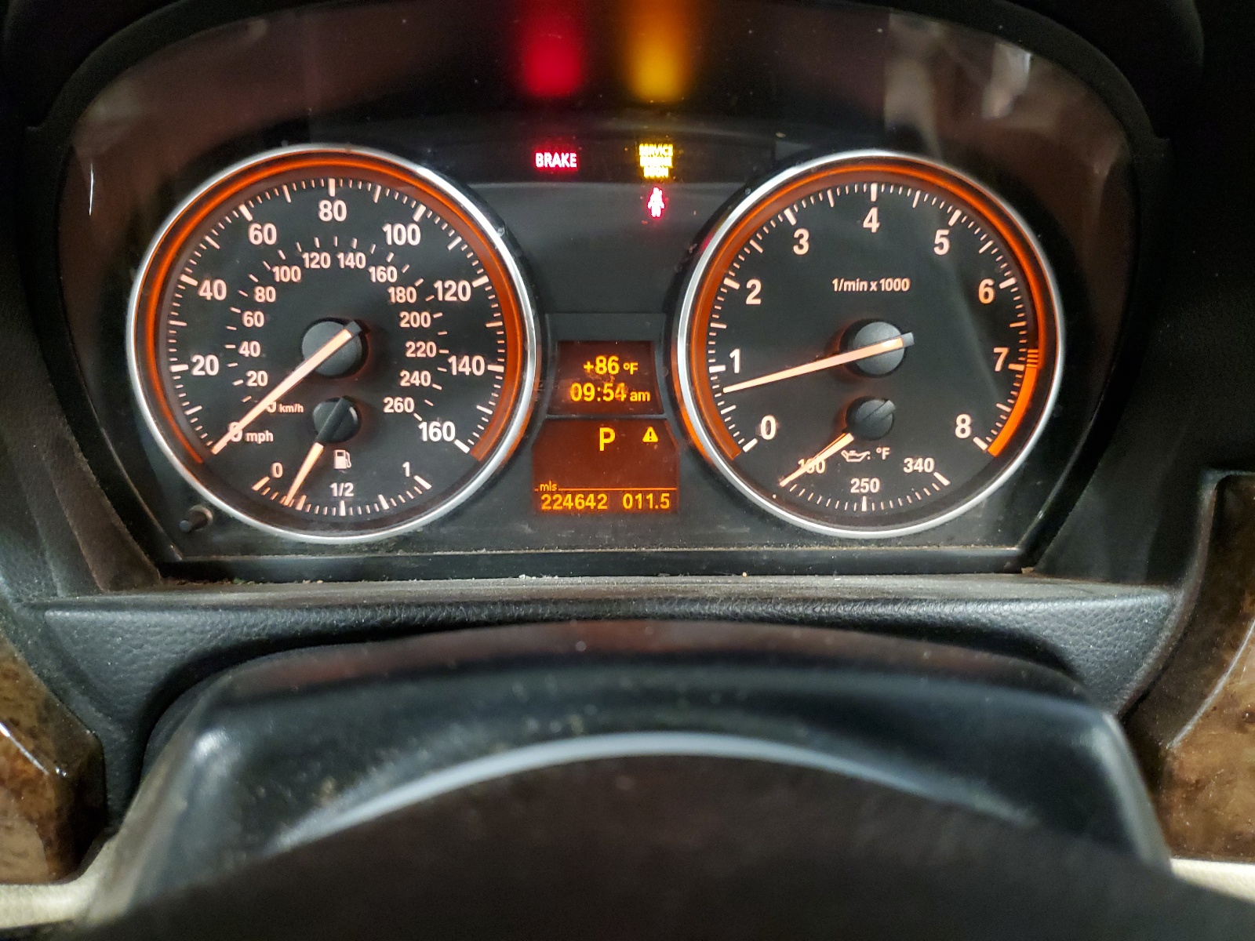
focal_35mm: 26
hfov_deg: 67.3
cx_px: 628
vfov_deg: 53.1
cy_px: 470
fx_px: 943
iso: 349
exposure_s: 1/15
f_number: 1.5
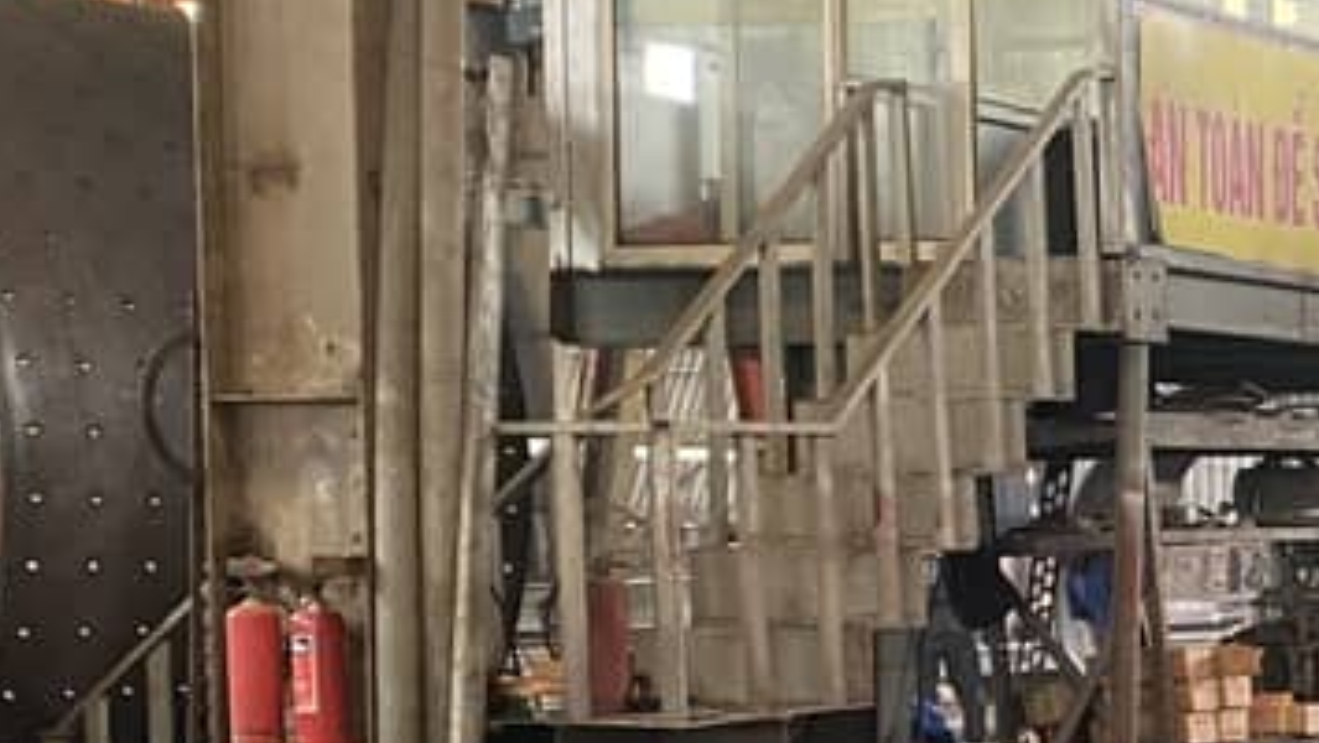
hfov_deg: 19.0
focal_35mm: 102
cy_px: 854
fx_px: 3569
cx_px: 1828
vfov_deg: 11.7
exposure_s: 1/50
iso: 200
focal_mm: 4.25
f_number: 1.8
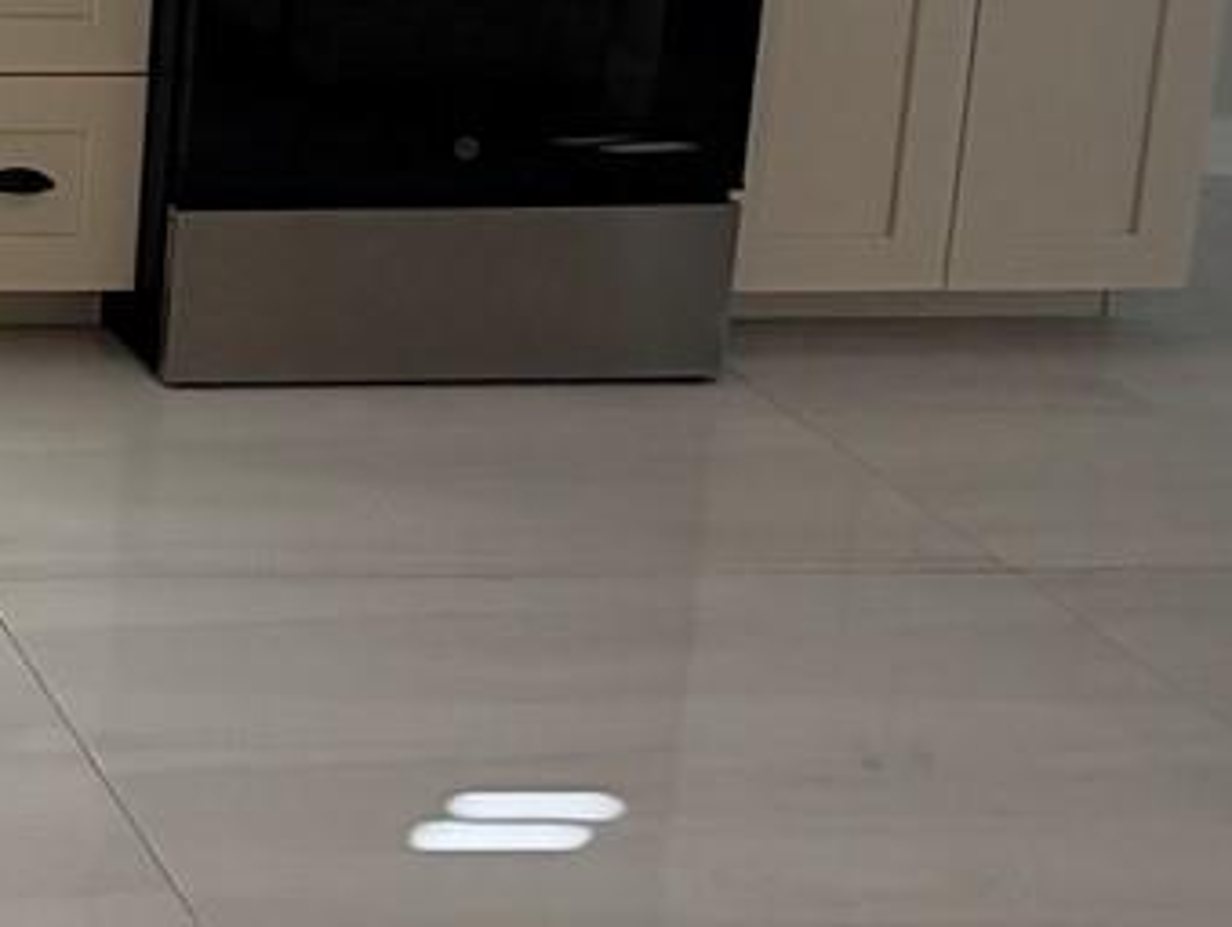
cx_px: -825
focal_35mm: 66
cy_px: -440
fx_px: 2351
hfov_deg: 21.8
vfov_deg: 19.6
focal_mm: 2.22
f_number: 2.2
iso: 40
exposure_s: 1/139
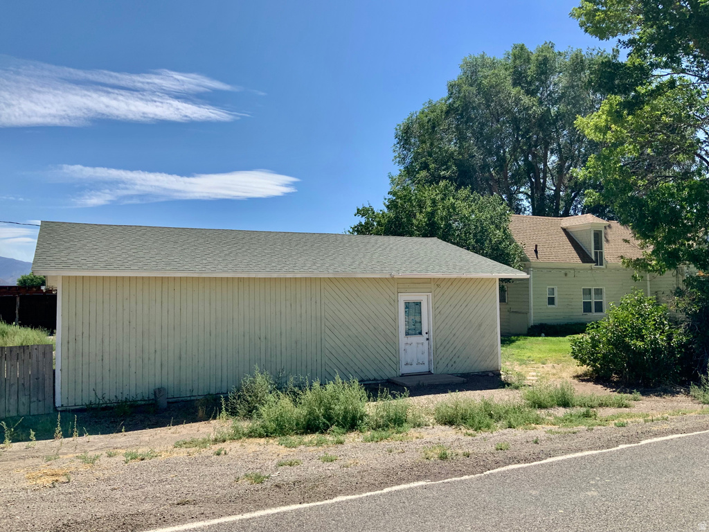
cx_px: 354
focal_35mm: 29
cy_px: 266
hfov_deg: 61.7
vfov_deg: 48.2
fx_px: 594
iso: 20
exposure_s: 1/2320
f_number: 1.8
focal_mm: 3
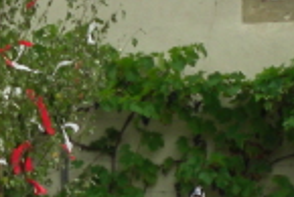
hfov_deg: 3.9
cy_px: 294
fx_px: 4267
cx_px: -30
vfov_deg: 2.6
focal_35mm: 522
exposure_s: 1/160
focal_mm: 23.7
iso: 200
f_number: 5.1
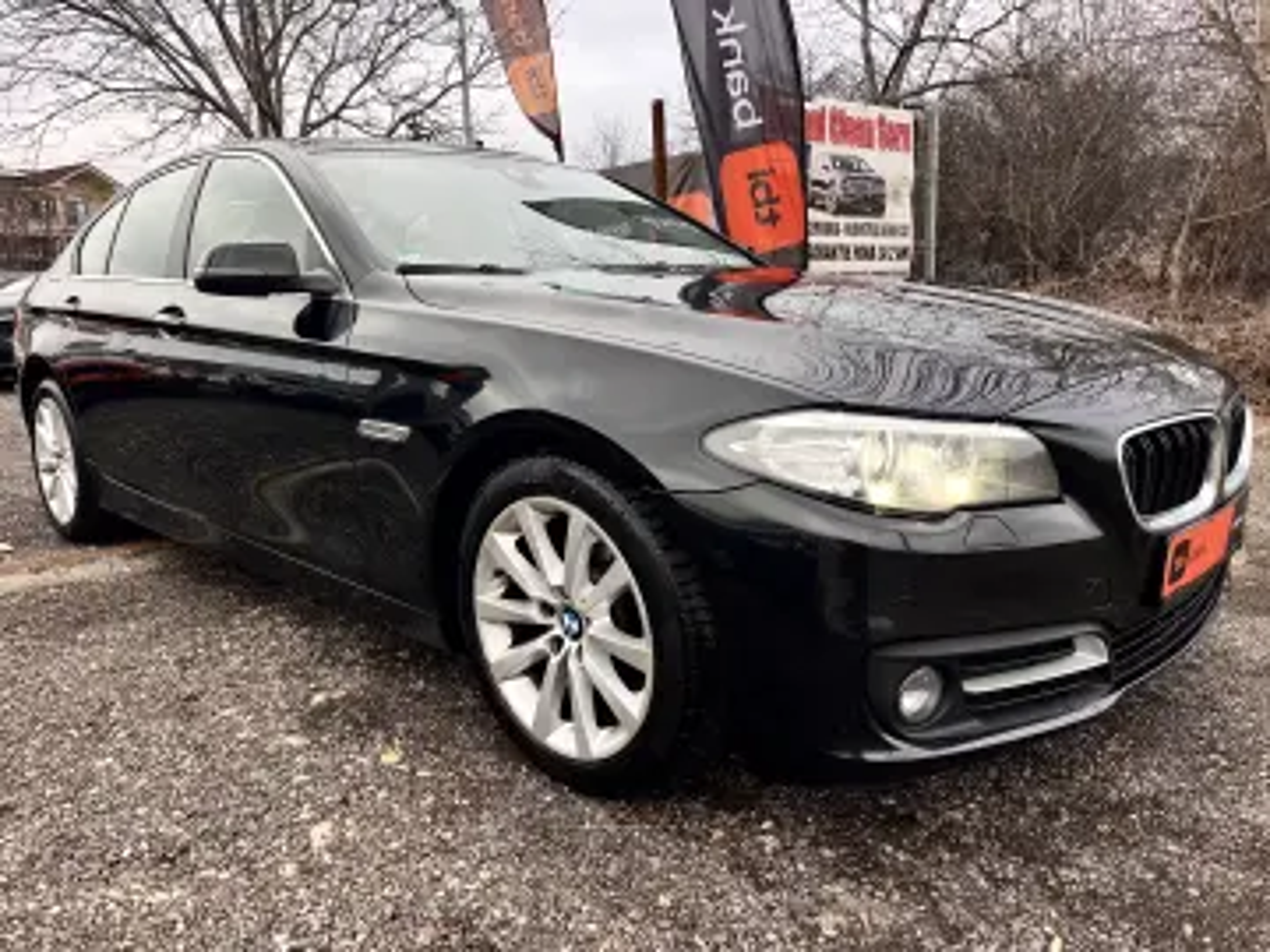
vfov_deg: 53.1
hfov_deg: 67.3
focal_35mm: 26
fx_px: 954
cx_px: 635
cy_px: 476
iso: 40
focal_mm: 5.1
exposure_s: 1/288
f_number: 1.6
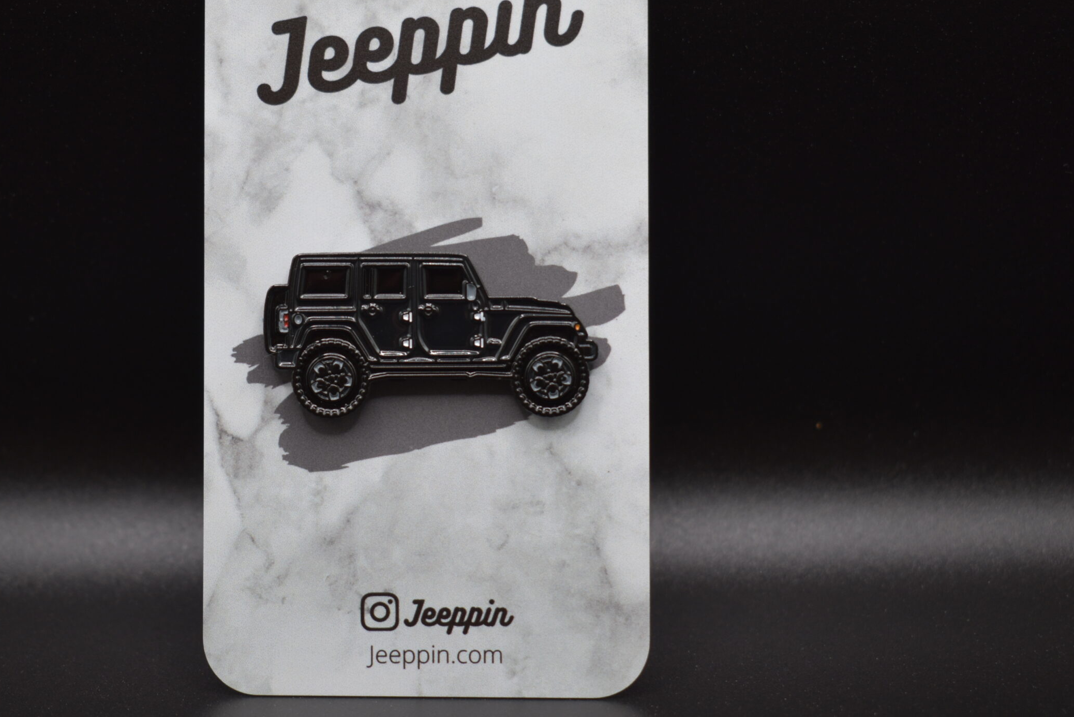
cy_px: 294
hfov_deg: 27.3
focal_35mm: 74
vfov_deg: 18.4
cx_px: 432
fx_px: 2208
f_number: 4.8
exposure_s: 1/125
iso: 250
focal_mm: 40
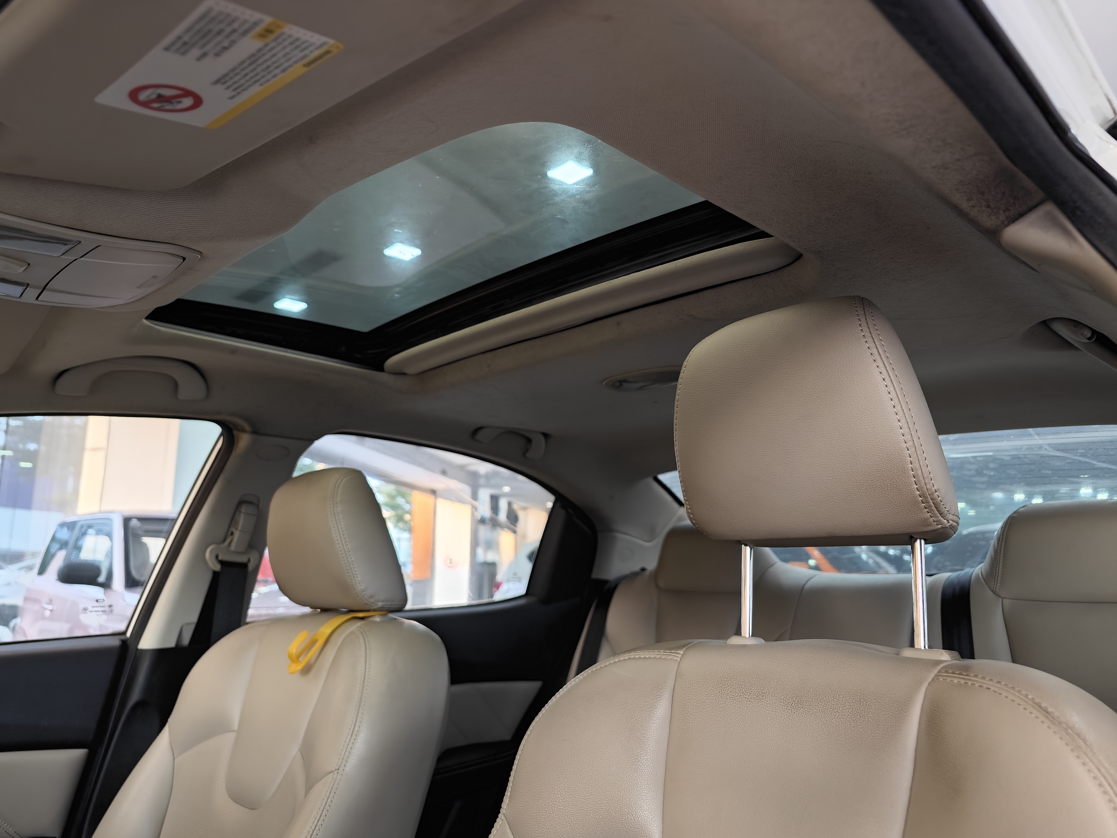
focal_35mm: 24
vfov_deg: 56.8
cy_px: 415
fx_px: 774
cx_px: 535
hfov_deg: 71.6
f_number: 1.9
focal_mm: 8.7
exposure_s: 1/59
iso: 400
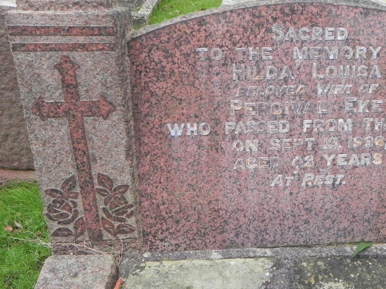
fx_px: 502
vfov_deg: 32.1
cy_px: 174
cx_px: 289
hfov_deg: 40.9
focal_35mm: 45
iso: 160
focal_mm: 4.6
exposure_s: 1/119
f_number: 4.5
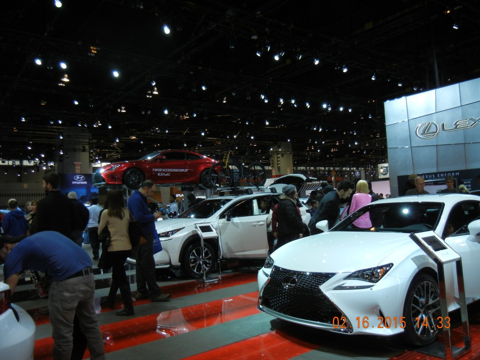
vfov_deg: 46.8
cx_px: 240
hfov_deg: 60.0
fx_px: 416
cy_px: 180
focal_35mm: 30
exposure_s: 1/96
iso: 160
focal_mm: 5.4
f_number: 3.5
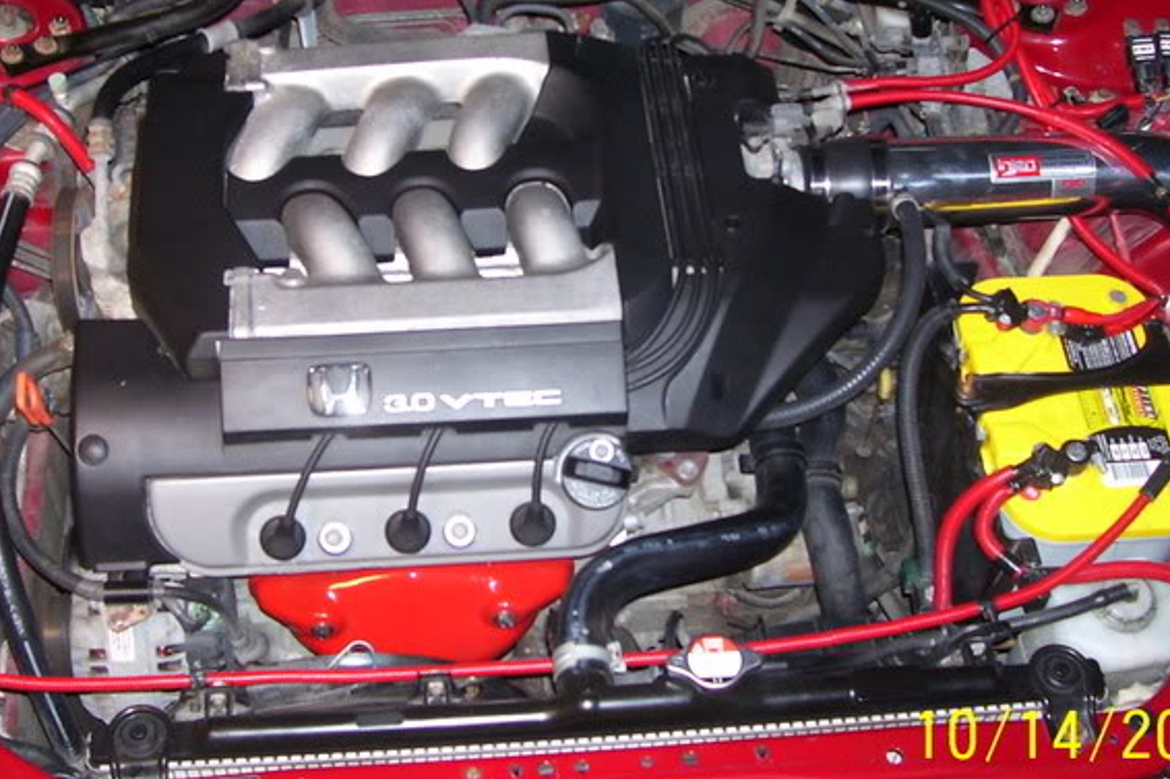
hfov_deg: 39.5
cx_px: 490
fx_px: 1624
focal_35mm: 50
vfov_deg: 26.8
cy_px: 267
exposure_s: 1/60
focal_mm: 5.6
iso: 125
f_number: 2.7
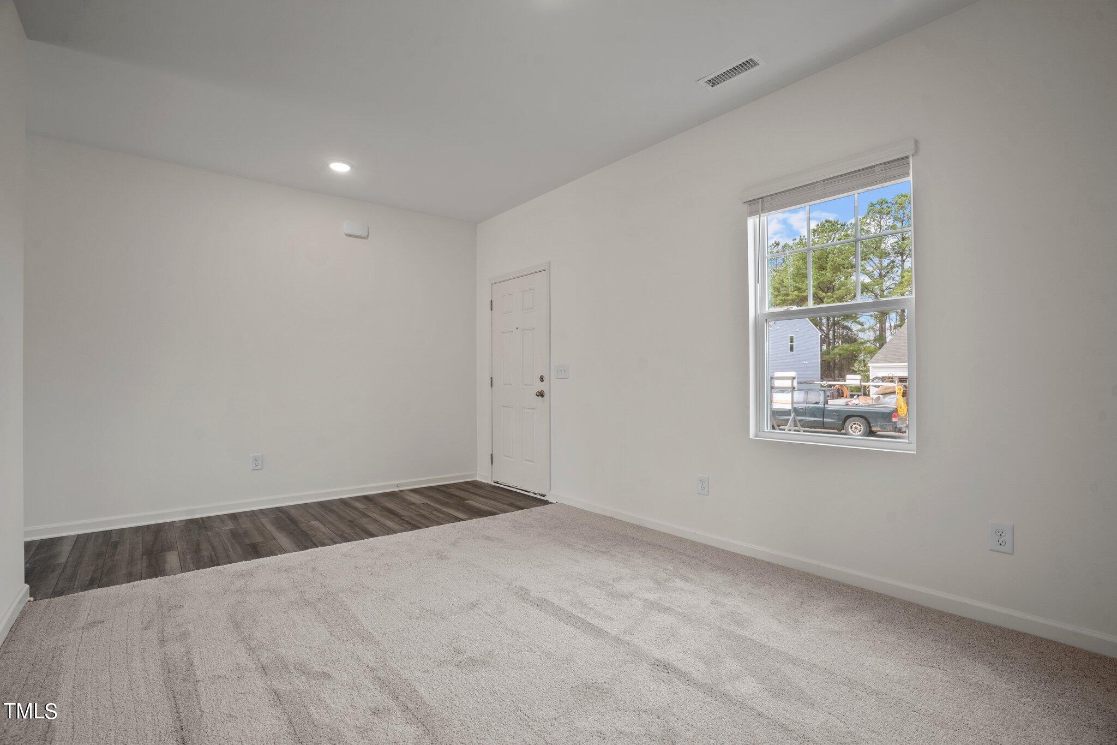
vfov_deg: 73.7
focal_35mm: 16
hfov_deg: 96.7
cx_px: 558
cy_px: 372
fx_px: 496
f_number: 8
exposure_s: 1/2
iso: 400
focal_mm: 16
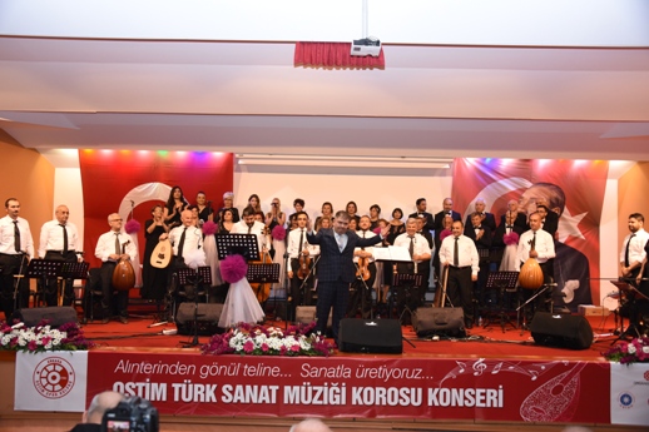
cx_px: 324
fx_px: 613
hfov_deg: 55.8
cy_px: 216
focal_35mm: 34
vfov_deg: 38.9
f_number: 3.8
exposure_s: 1/80
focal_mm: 34
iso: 1600
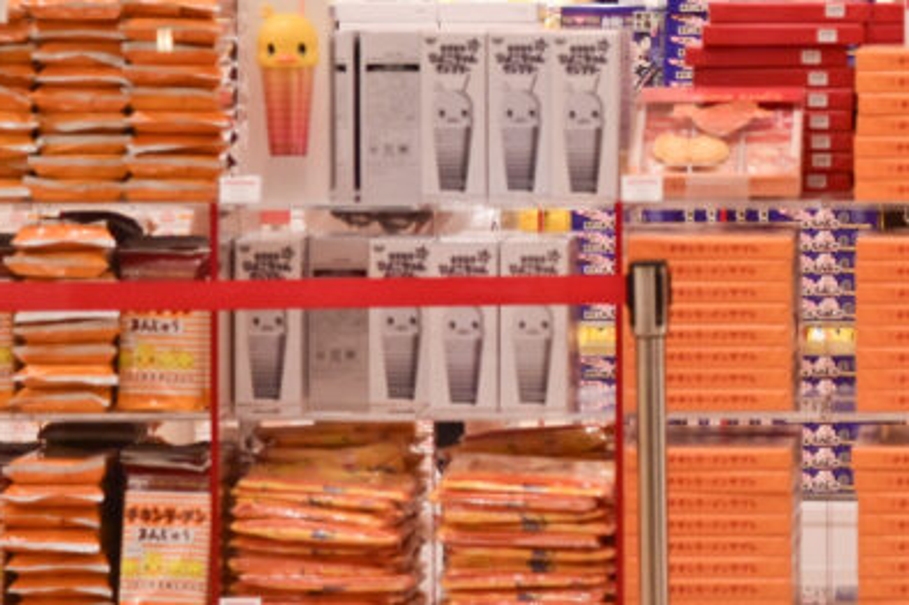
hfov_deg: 7.9
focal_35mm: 260
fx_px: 6559
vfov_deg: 5.3
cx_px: 914
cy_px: 29
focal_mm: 100
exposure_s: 1/100
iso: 720
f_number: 4
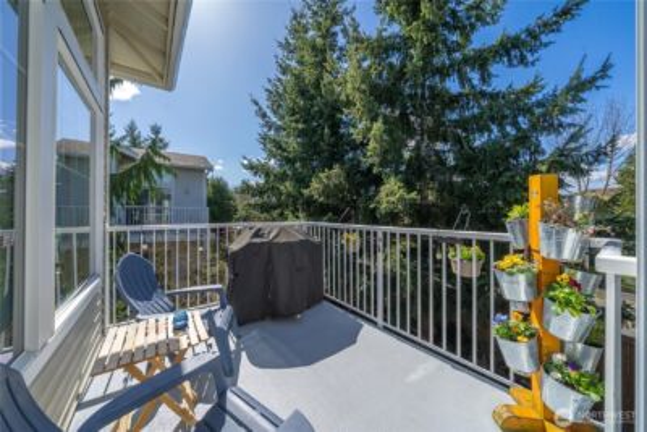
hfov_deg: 112.6
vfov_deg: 90.1
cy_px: 216
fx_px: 216
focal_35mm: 12
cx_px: 324
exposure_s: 1/200
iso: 100
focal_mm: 12
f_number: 6.7
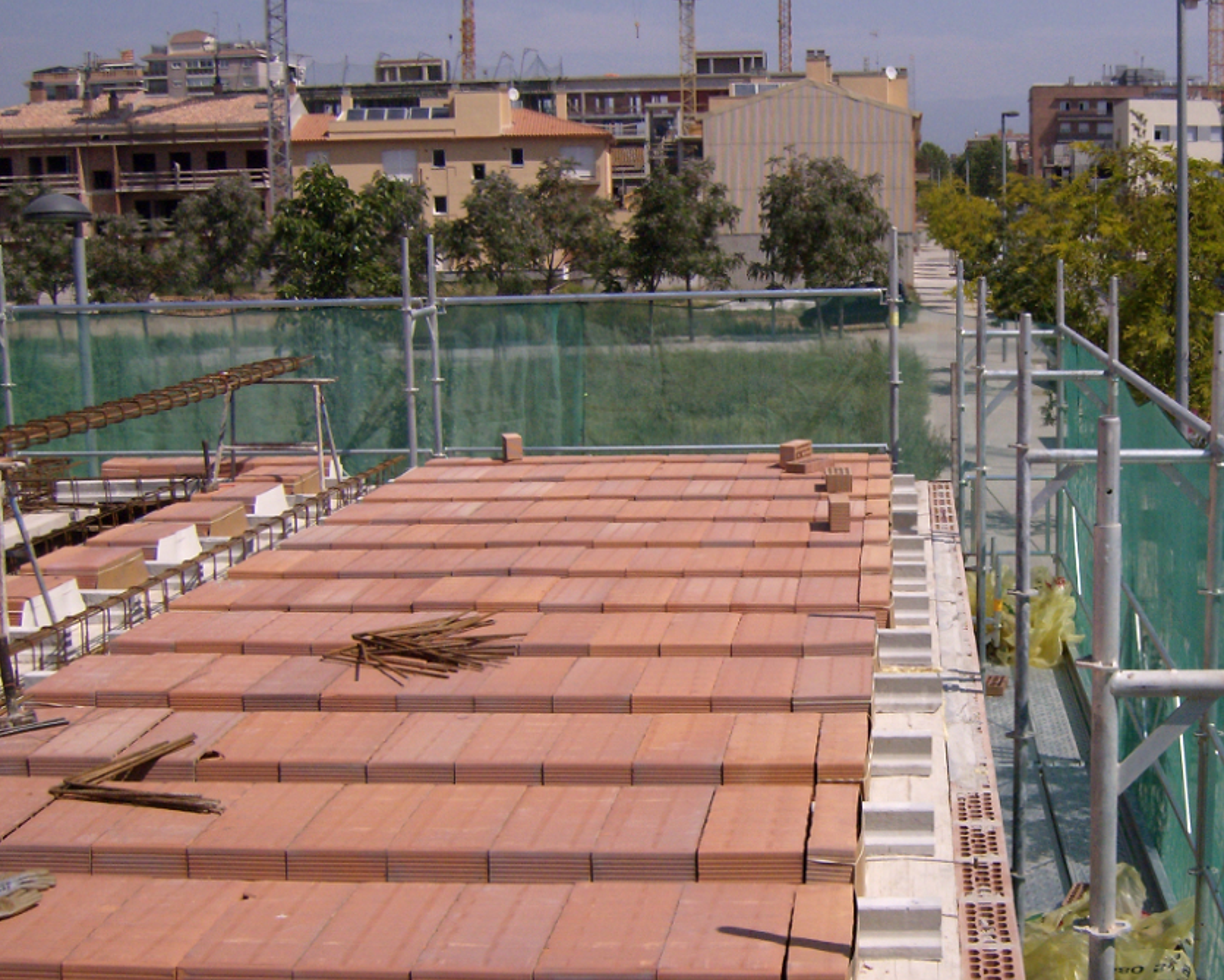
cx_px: 861
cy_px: 498
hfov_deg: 36.8
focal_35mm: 50
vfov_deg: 30.3
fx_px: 1811
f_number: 4.7
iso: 100
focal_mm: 6
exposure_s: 1/2000
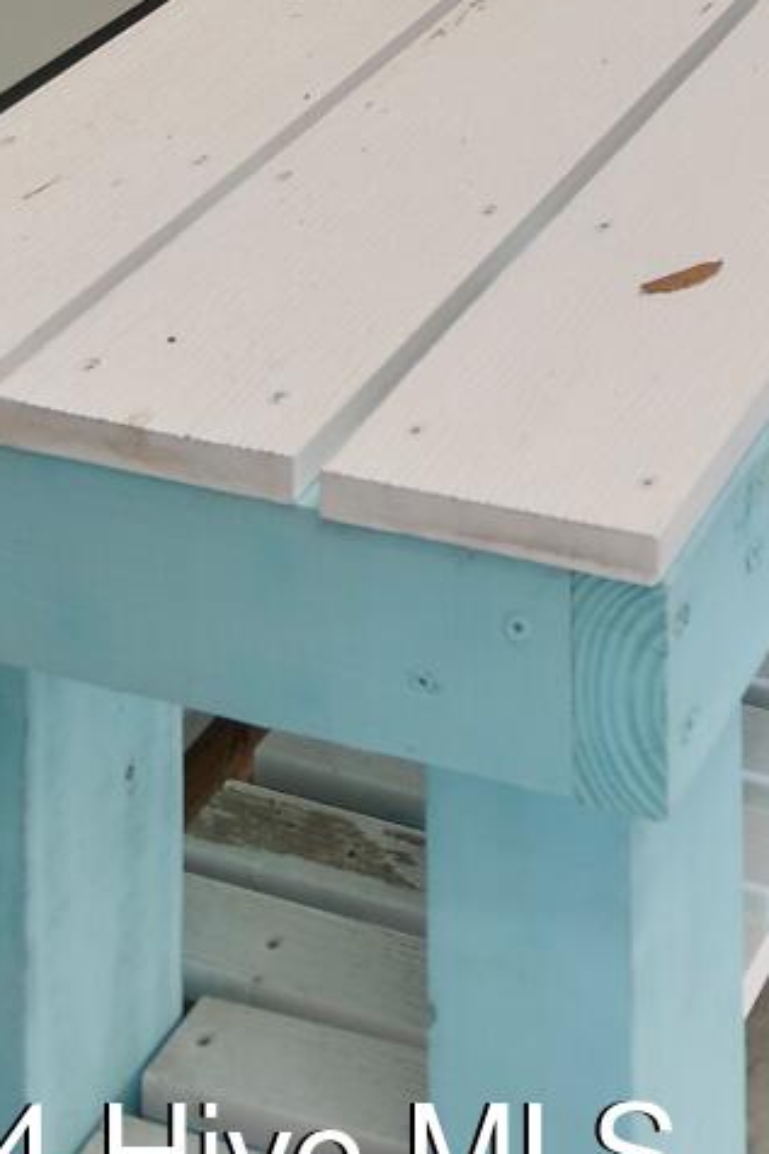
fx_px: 2020
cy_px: -1047
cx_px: 1260
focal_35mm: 63
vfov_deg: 20.1
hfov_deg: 18.3
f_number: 4.5
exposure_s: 1/2
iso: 100
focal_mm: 10
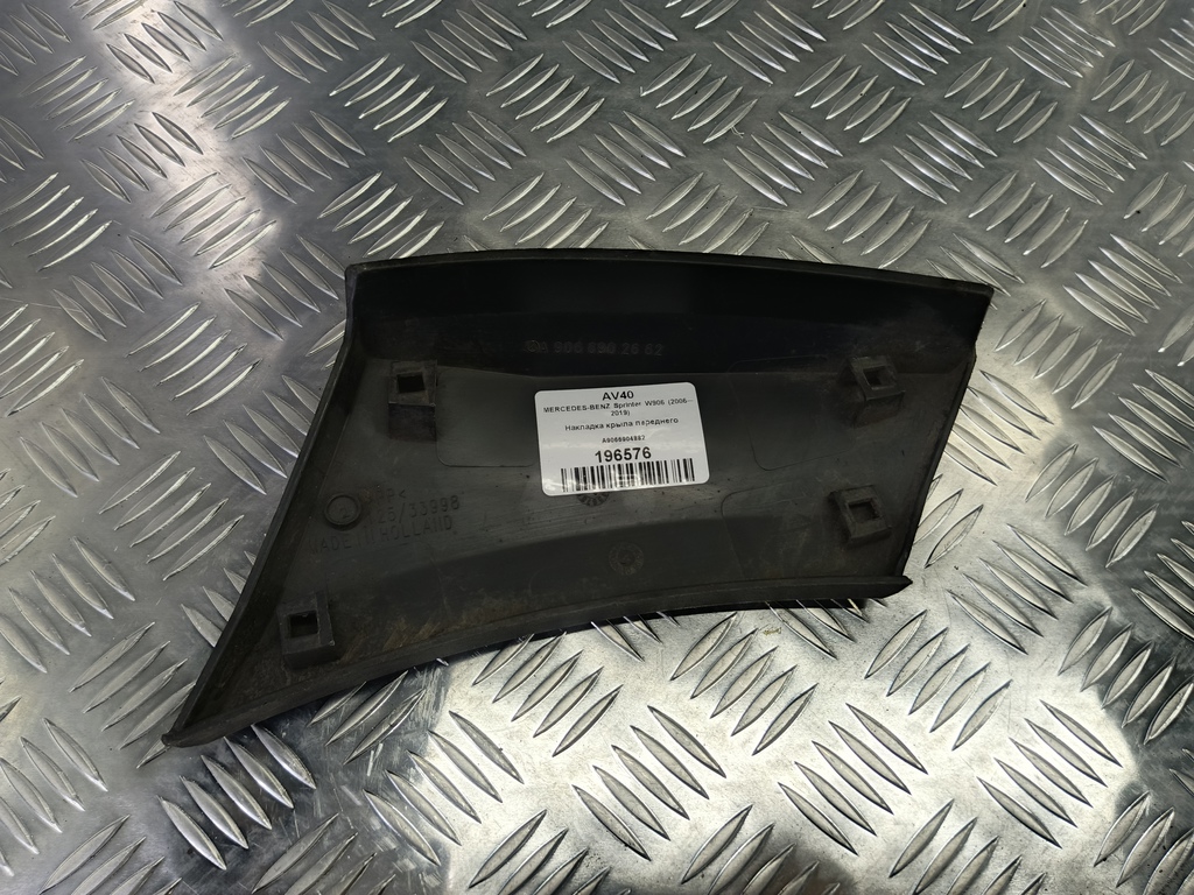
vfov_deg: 58.9
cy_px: 448
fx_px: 793
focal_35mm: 23
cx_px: 597
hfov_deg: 73.9
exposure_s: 1/50
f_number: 1.6
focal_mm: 4.11
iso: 146
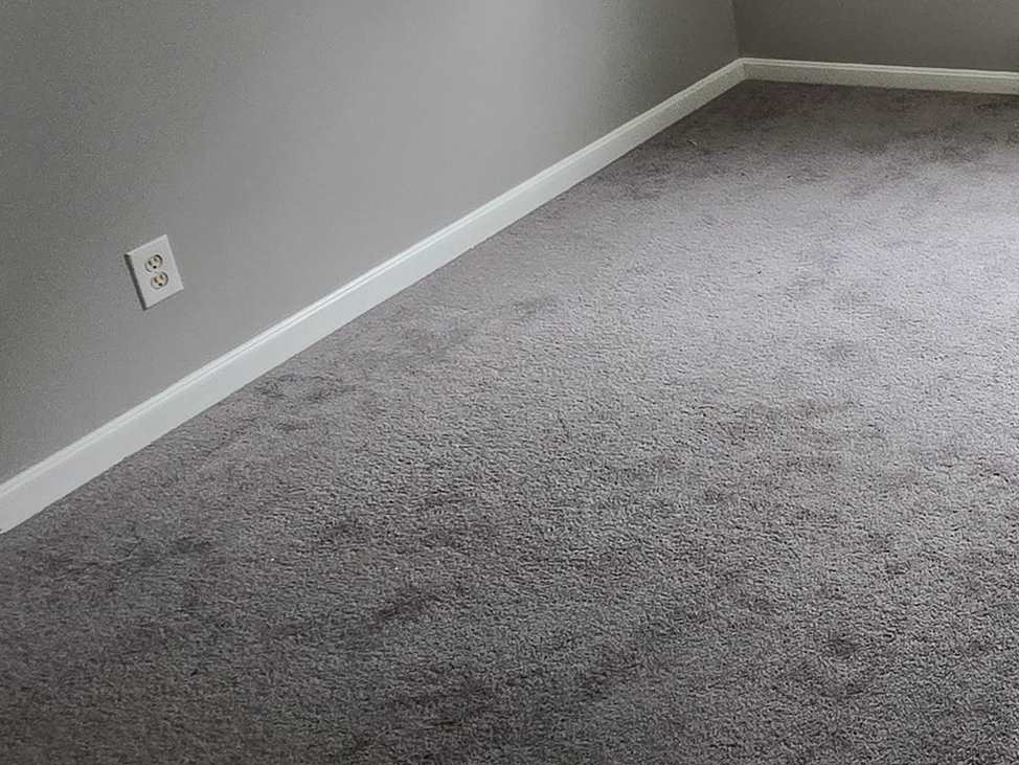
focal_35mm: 41
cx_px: 1272
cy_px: 50
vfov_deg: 33.0
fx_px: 1207
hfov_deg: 34.7
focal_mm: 2.2
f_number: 2.2
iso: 125
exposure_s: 1/60
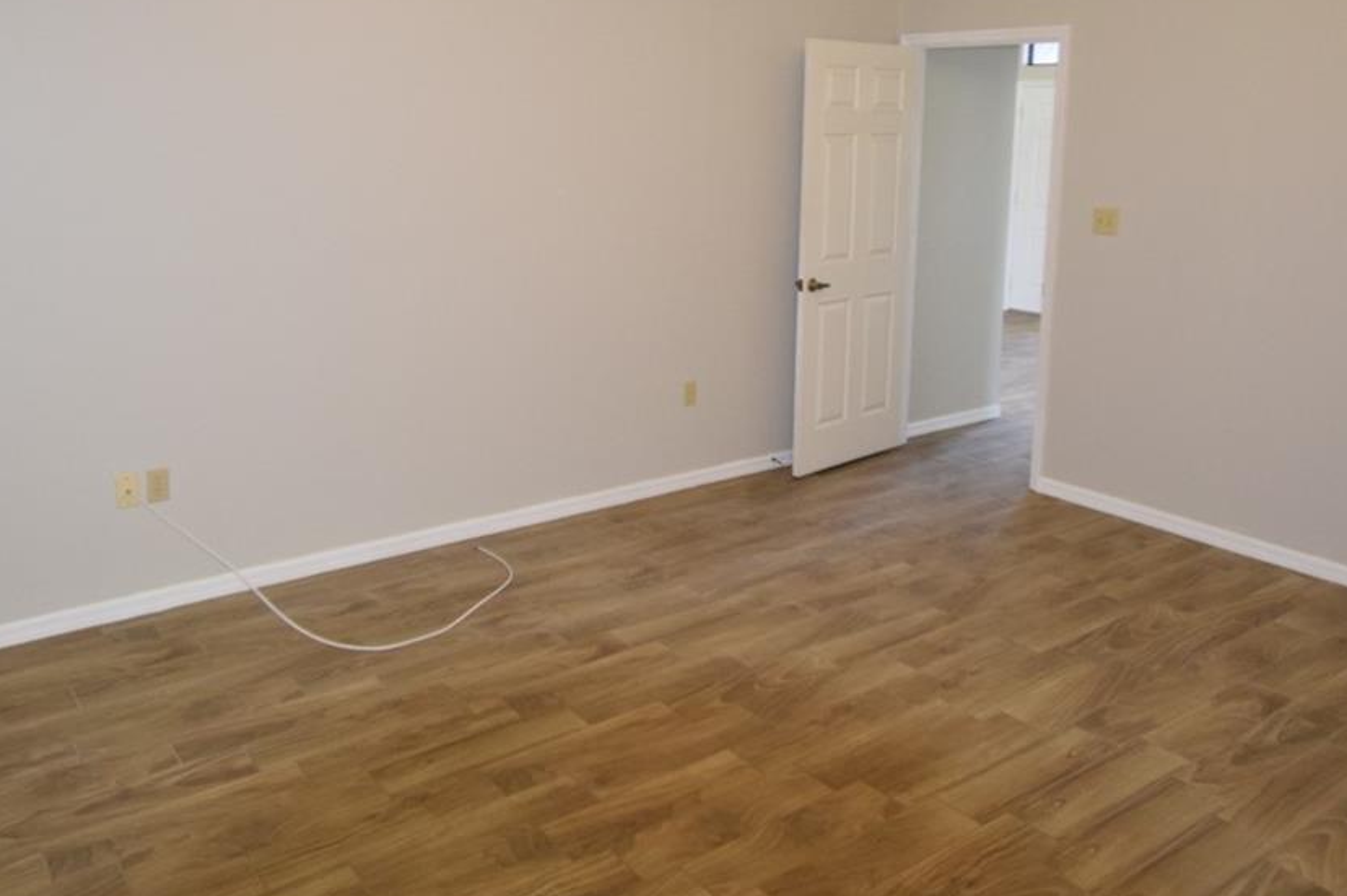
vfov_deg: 44.0
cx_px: 636
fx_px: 1084
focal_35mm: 29
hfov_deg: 63.6
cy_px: 272
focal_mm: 10
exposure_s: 1/60
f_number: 4
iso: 800
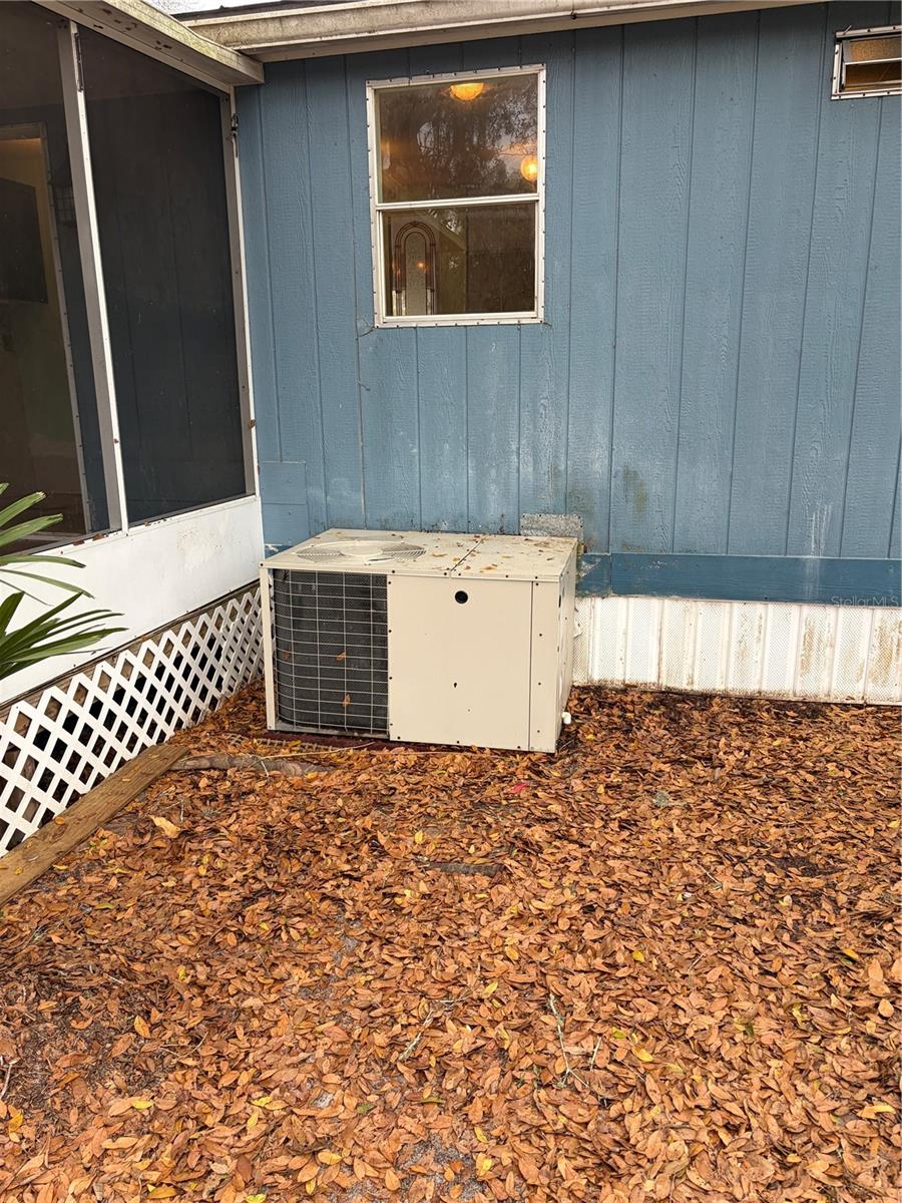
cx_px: 451
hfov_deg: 53.1
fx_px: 903
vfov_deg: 67.3
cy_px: 602
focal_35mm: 26
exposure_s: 1/319
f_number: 1.6
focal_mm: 5.96
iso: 50
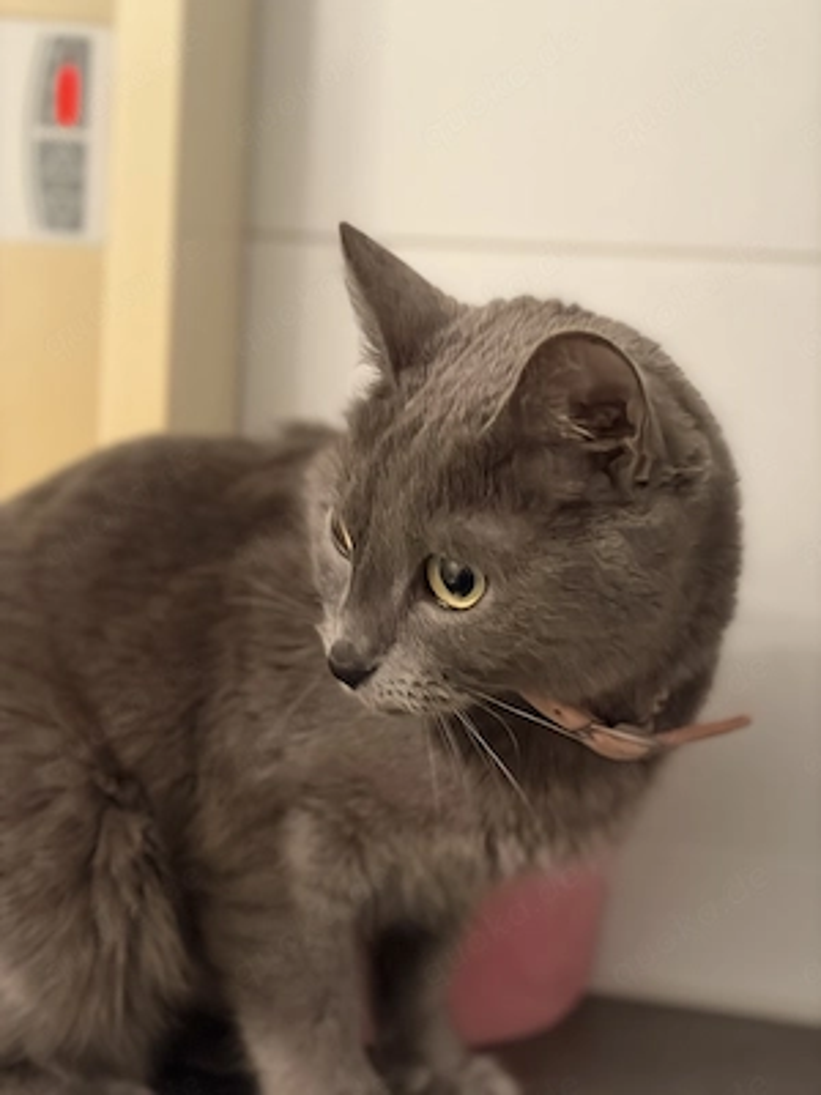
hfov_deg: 28.0
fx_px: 1644
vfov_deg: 36.8
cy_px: 548
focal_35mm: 52
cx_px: 410
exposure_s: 1/20
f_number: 1.6
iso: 320
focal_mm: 5.96
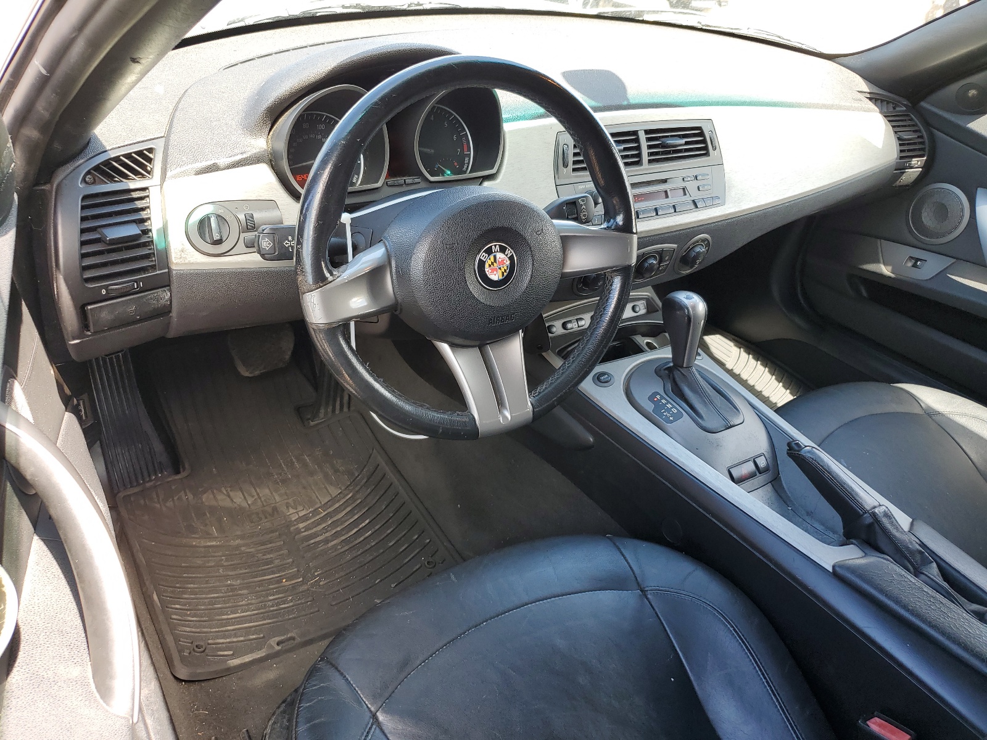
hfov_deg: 67.3
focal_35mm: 26
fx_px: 741
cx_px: 494
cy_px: 370
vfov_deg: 53.1
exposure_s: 1/164
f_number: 1.5
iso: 50
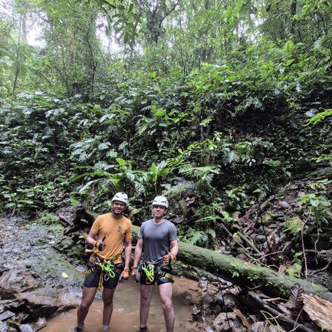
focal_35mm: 17
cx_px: 182
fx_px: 184
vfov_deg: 84.0
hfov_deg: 83.7
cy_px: 167
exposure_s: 1/60
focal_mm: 1.74
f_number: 2.2
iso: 250
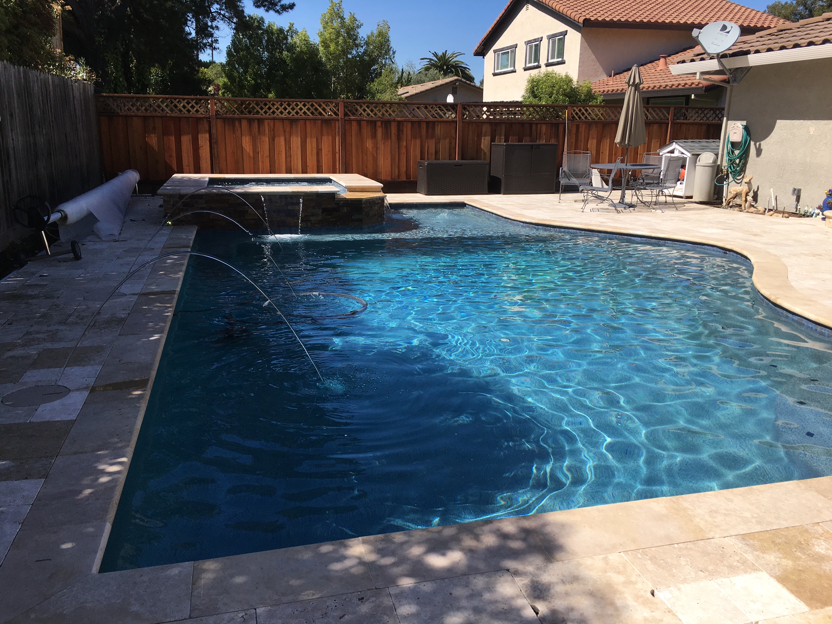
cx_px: 416
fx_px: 697
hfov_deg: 61.7
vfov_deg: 48.2
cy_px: 312
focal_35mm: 29
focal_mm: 4.15
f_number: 2.2
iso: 25
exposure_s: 1/1425
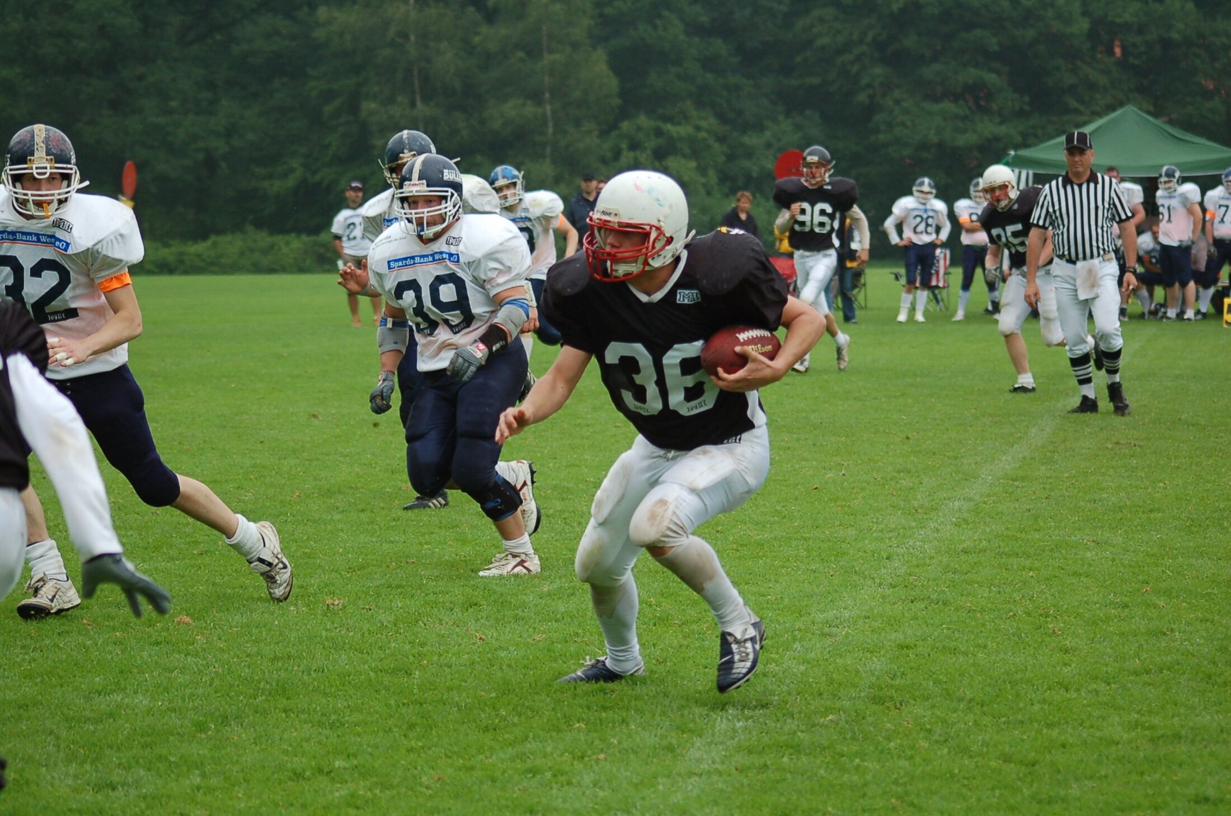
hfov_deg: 15.9
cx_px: 616
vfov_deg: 10.6
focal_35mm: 129
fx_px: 4403
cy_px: 408
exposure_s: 1/1000
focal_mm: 86
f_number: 4
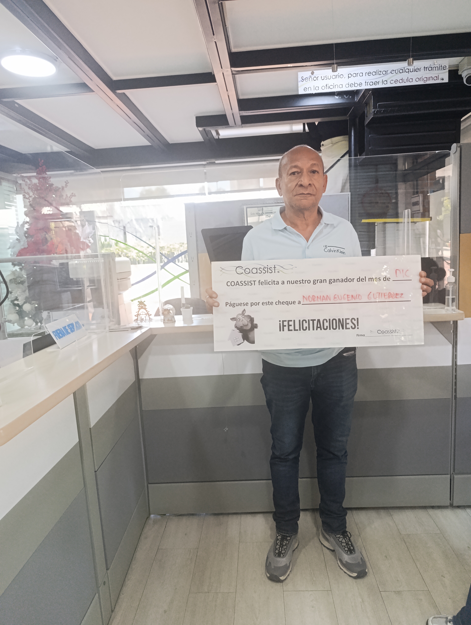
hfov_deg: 59.0
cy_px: 312
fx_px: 416
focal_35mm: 23
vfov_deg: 73.8
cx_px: 236
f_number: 1.6
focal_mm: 6.14
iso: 1250
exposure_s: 1/120
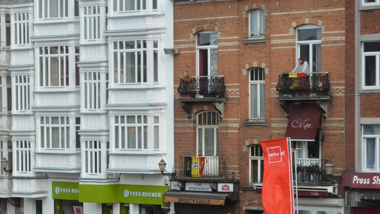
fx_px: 1985
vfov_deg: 6.1
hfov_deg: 10.8
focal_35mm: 197
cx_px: -51
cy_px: 264
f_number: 8
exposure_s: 1/250
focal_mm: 50
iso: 140
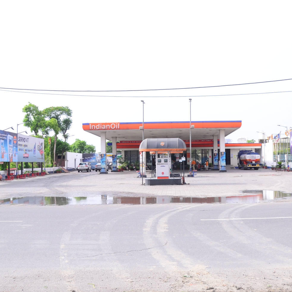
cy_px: 146
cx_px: 165
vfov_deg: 22.5
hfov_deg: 22.5
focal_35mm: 77
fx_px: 735
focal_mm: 40
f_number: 16
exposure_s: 1/250
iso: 400
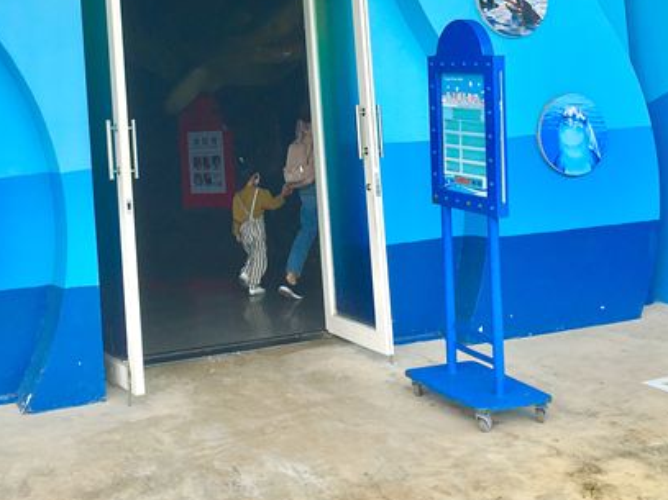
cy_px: 72
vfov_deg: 25.0
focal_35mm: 57
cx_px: 228
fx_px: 1100
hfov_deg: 33.5
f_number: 2.2
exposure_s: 1/527
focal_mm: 4.15
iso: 25
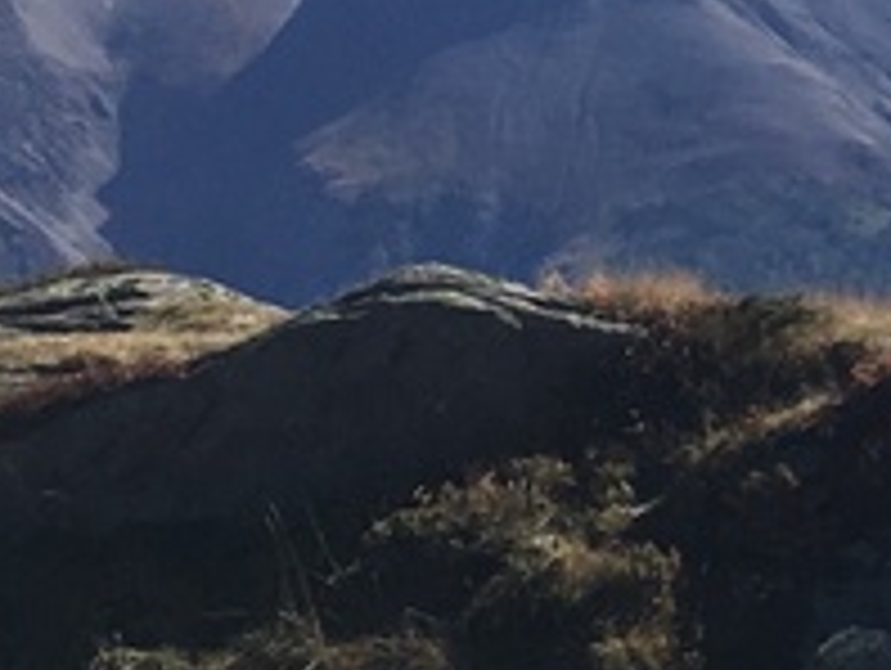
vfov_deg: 7.3
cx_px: 2308
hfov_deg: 8.6
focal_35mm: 205
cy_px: 441
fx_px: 5283
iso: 25
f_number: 2.2
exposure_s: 1/2079
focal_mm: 4.15
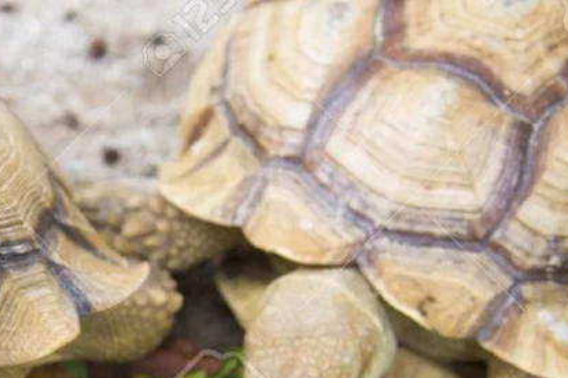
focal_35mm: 85
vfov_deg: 15.8
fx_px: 1341
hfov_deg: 23.0
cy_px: 362
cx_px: 8
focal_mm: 34
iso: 100
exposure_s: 1/200
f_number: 3.5
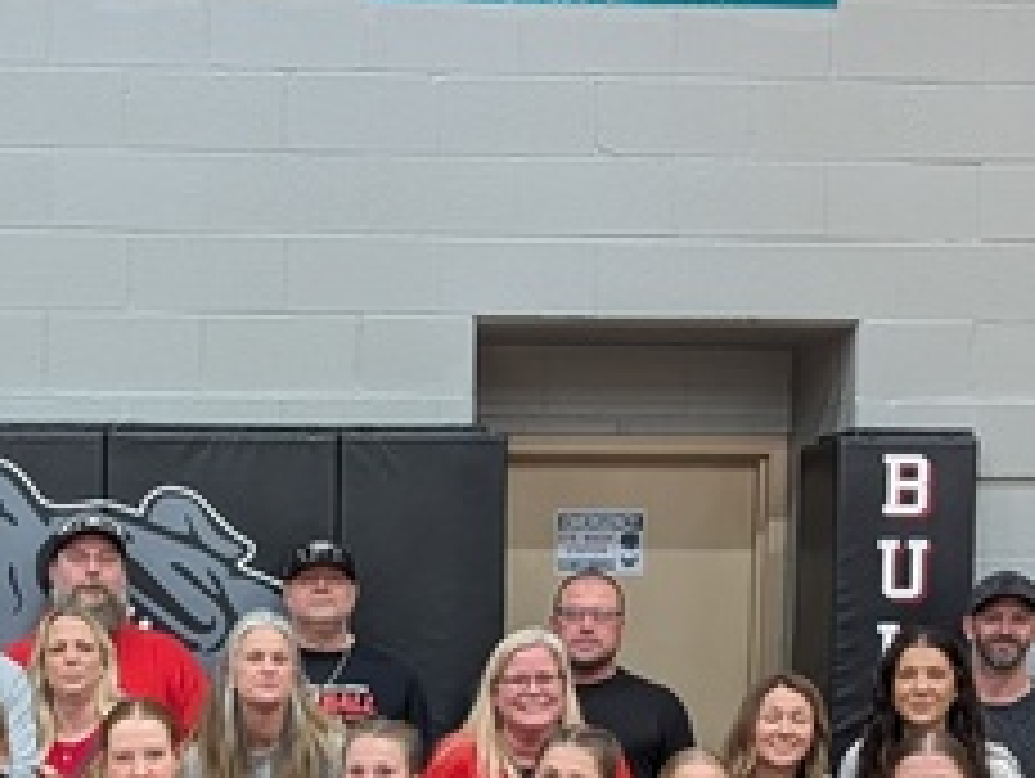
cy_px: 1001
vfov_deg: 13.4
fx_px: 3203
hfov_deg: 18.1
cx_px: 104
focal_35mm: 107
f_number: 1.68
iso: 86
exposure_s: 1/23.8
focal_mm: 6.9
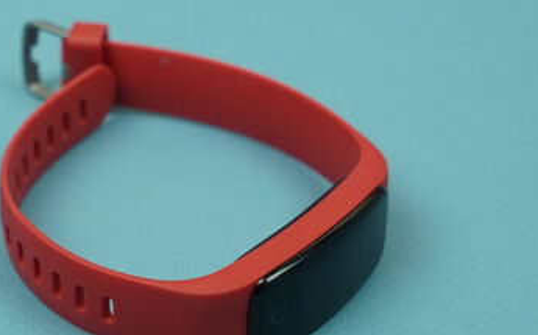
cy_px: 218
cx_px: 181
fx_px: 1758
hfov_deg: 17.4
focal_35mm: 120
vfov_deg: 10.9
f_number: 6.3
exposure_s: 1/125
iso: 800
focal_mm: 49
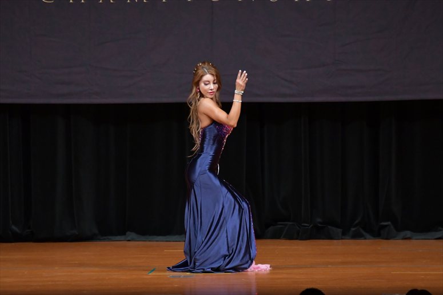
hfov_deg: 7.6
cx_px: 222
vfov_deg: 5.1
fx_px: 3321
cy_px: 148
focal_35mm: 270
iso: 4000
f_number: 5.6
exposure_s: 1/400
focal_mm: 180
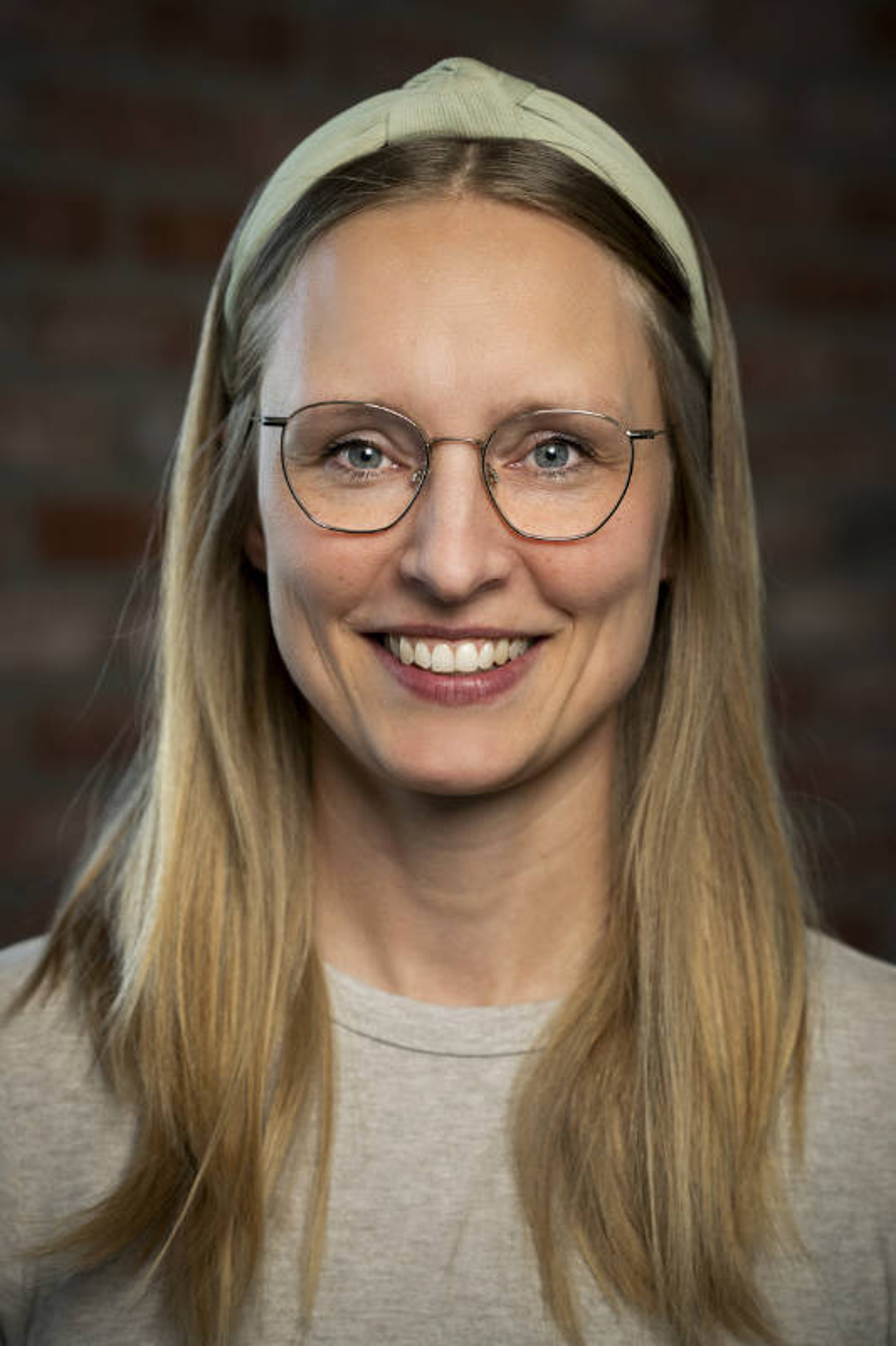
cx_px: 448
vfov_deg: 23.9
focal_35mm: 85
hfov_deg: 16.1
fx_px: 3174
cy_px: 673
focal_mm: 85
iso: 400
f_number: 3.5
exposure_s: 1/160
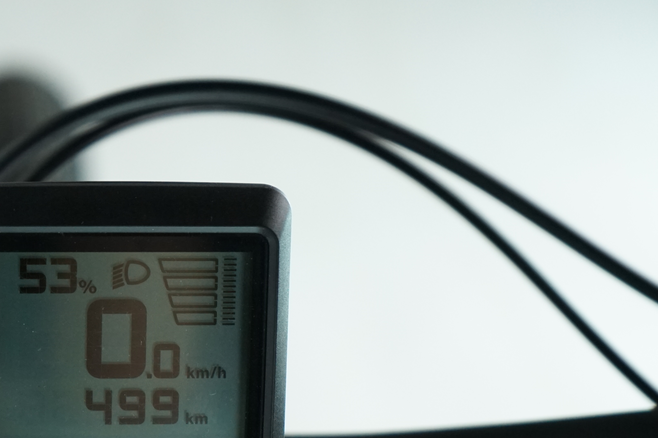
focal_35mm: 131
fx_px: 2394
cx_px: 117
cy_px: 384
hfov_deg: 15.5
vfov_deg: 10.4
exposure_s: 1/200
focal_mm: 70
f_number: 5.6
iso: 2000
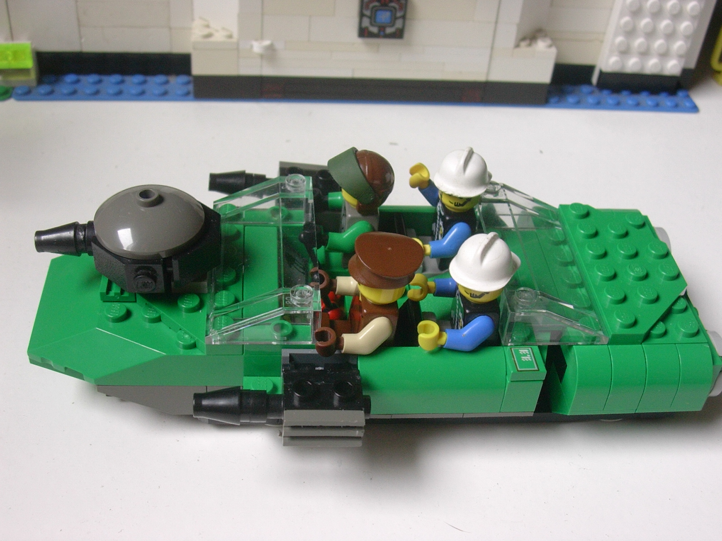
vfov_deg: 32.2
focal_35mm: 45
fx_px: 939
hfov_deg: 42.1
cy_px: 270
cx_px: 361
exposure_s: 1/85.4
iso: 70
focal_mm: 6.7
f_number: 2.9
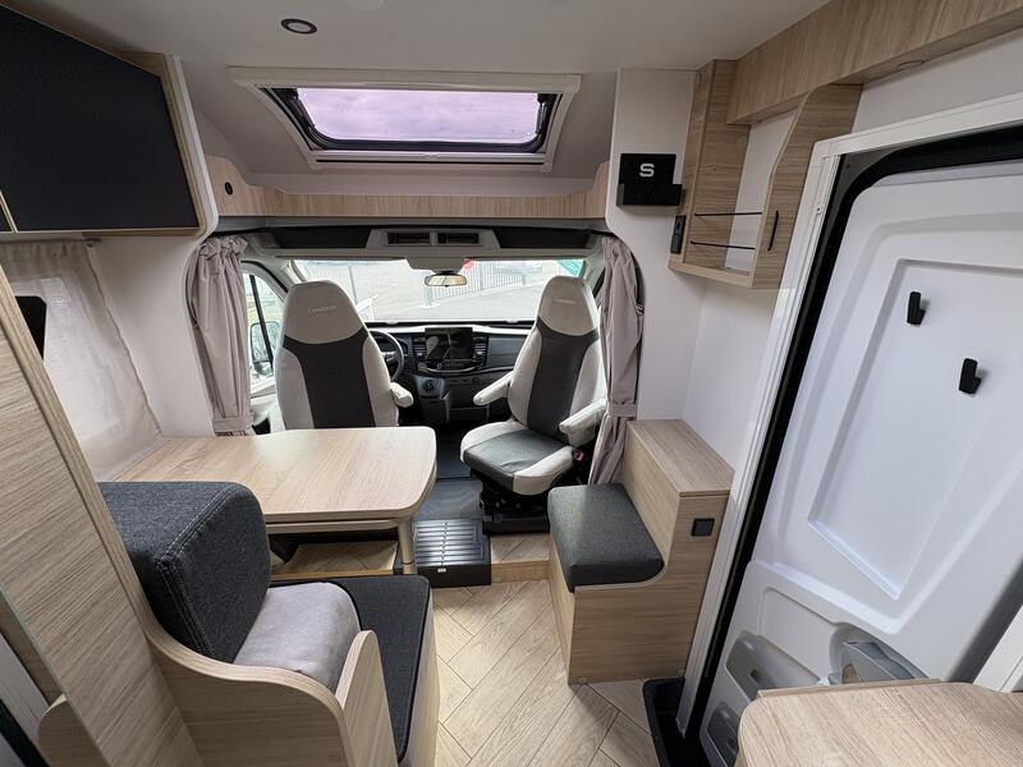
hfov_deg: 102.1
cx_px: 512
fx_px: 414
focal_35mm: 14
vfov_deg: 85.7
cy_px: 384
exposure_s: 1/99
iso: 64
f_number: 2.2
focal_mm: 2.22
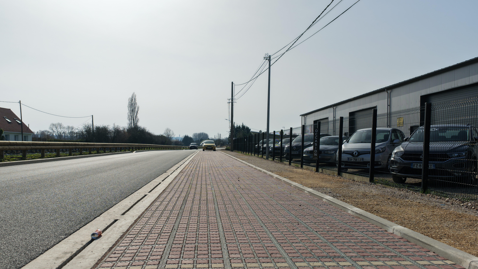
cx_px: 239
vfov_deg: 38.9
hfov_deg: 64.3
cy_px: 146
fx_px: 380
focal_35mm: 30
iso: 100
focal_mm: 14.45
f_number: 4
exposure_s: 1/1000
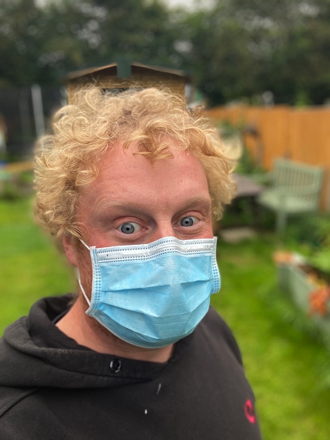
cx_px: 165
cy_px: 220
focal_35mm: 30
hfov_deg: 46.8
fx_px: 381
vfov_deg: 60.0
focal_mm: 2.71
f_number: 2.2
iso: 25
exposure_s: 1/153
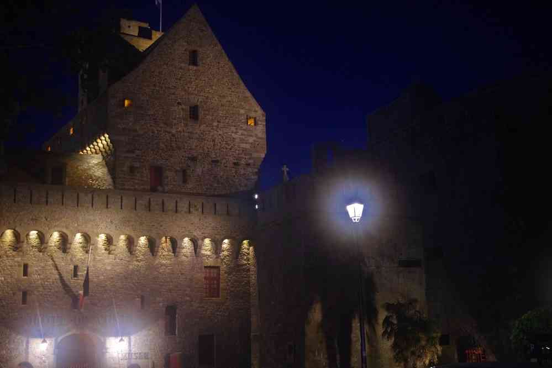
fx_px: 713
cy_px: 184
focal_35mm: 46
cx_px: 276
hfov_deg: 42.3
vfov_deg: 28.9
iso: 3200
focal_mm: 31
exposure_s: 1/13
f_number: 4
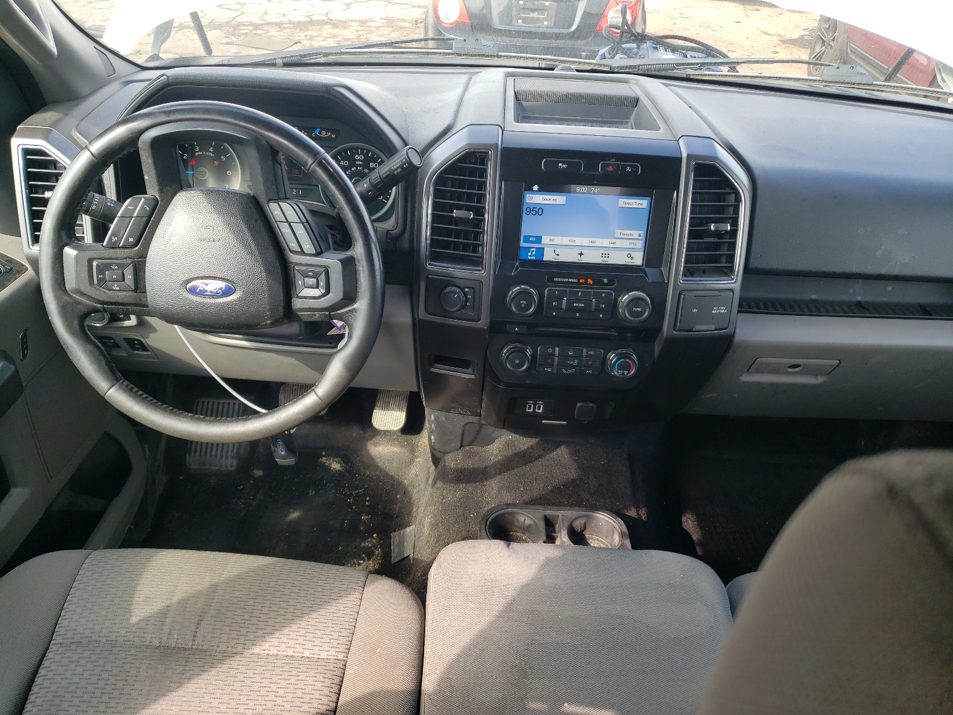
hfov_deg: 67.3
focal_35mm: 26
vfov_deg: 53.1
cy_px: 358
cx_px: 476
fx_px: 716
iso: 50
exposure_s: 1/233
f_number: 1.5
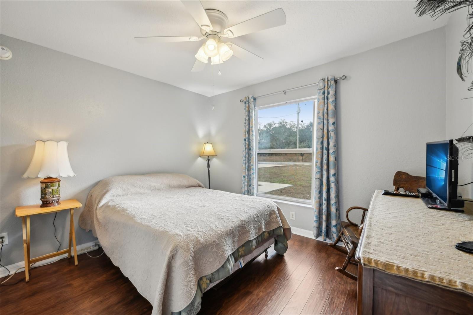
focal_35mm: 14
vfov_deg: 81.2
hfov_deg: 104.3
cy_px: 158
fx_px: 184
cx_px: 236
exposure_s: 1/60
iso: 400
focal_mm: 14
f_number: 8
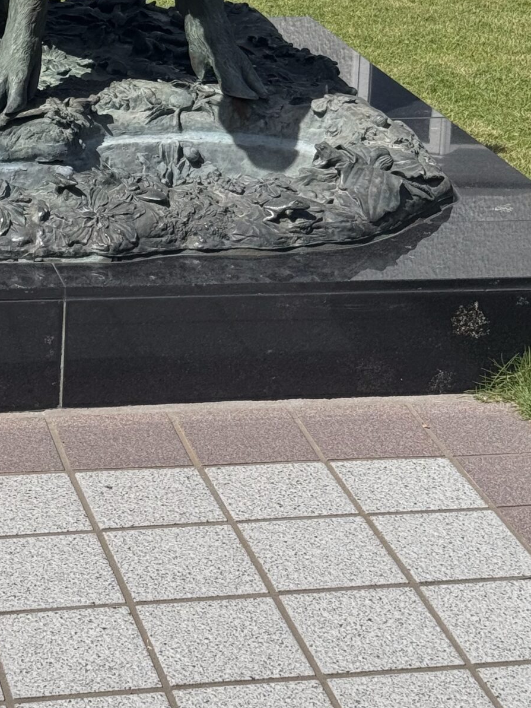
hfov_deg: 14.2
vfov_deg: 18.6
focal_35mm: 103
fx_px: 2106
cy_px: 12
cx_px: 51
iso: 64
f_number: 1.78
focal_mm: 6.76
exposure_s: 1/5376
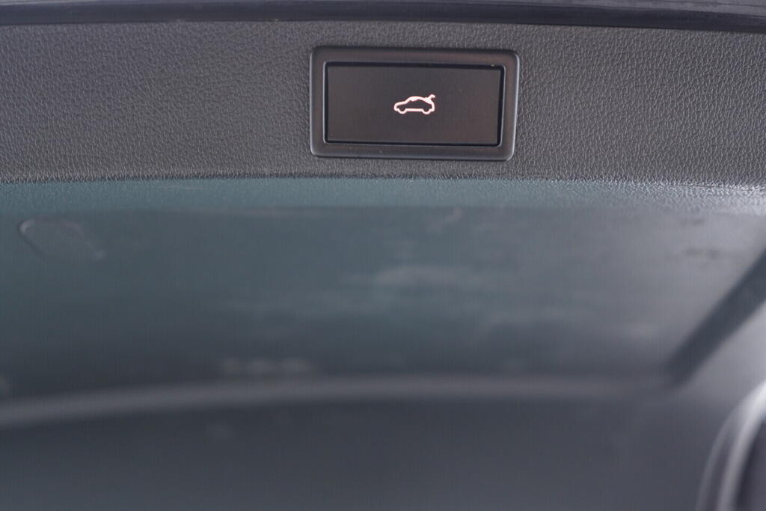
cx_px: 383
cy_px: 256
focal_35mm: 36
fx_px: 766
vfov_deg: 36.9
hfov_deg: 53.1
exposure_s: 1/40
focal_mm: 24
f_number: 2.8
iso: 500
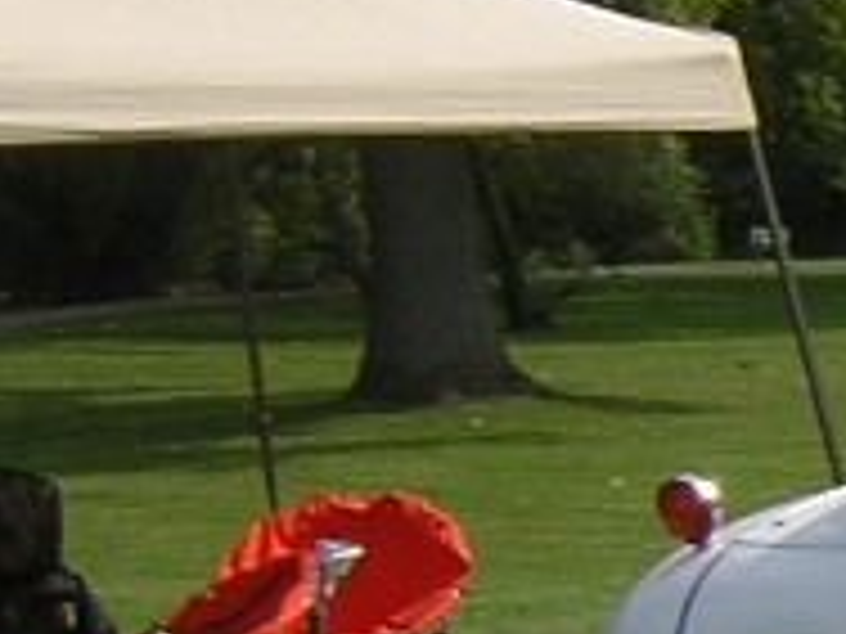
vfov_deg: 9.7
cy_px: 526
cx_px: 1719
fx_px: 3739
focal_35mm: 153
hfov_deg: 11.5
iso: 100
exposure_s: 1/295
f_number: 5.2
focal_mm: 4.7
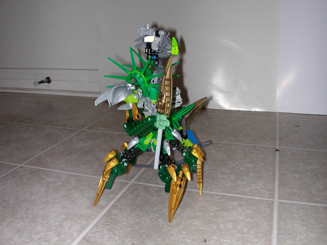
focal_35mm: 37
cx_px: 164
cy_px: 122
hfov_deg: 50.1
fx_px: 350
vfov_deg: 38.7
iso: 100
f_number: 4.5
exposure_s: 1/59.9
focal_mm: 5.6
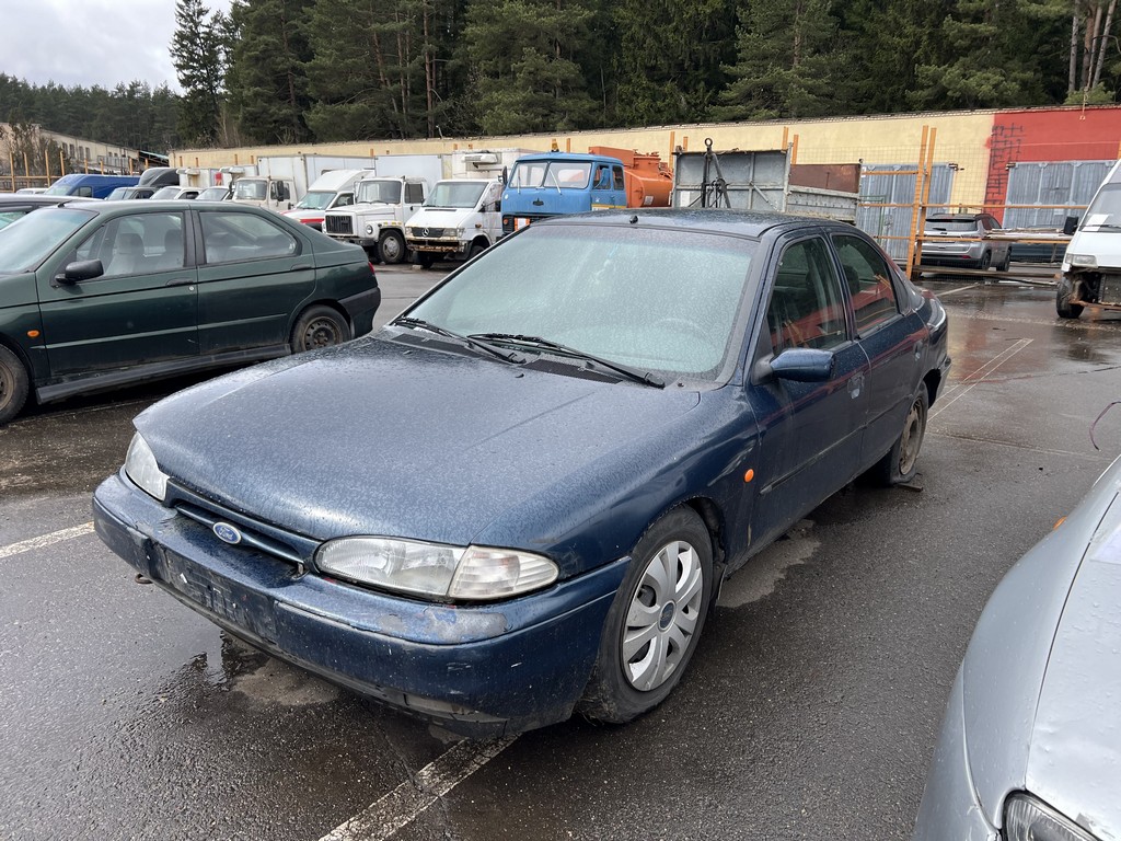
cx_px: 560
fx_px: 842
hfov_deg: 67.3
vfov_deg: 53.1
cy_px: 420
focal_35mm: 26
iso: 50
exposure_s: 1/1280
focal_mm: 5.7
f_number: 1.5
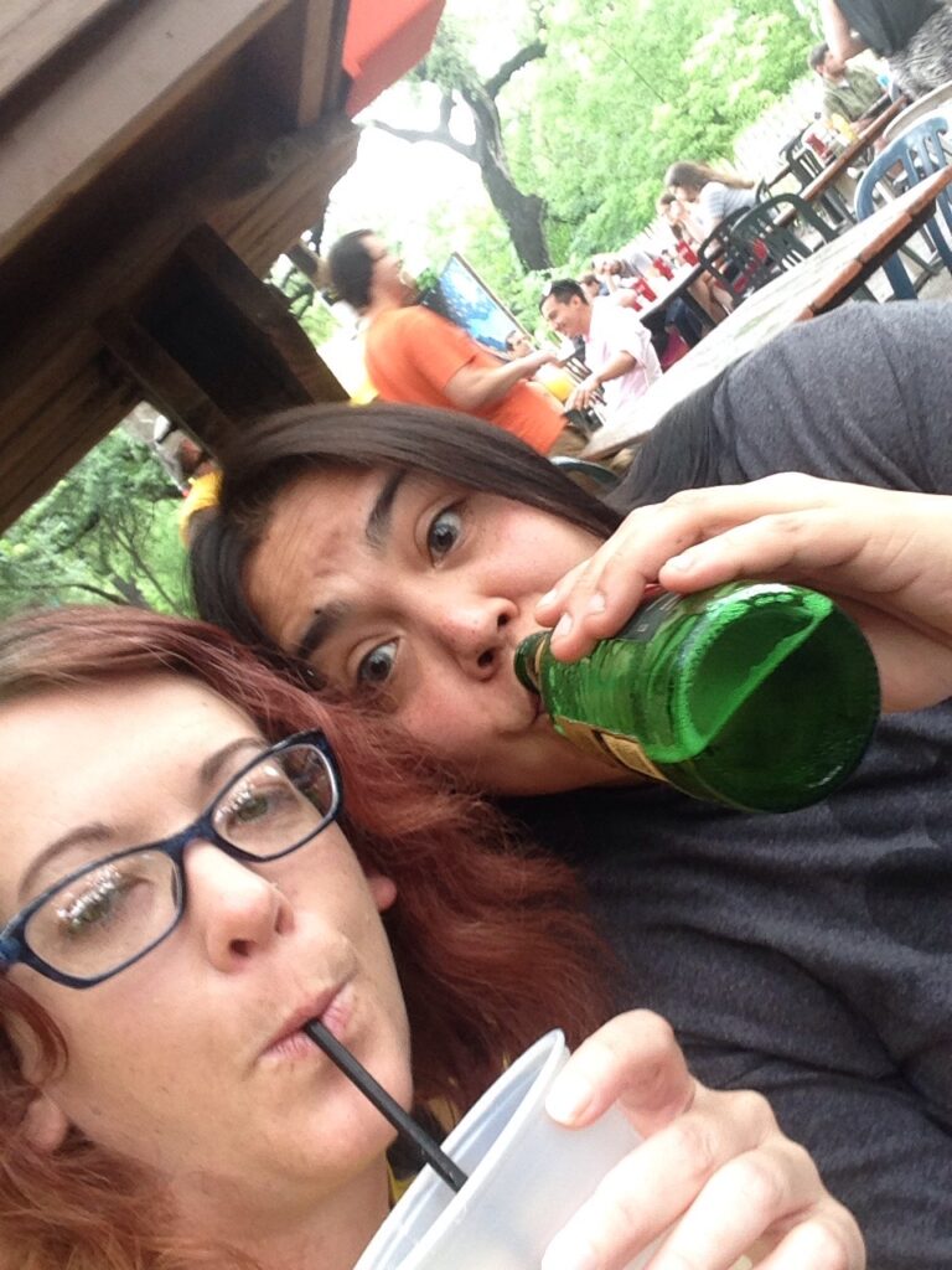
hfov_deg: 40.7
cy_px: 635
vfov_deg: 52.6
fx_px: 1283
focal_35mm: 35
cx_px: 476
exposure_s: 1/30
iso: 40
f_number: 2.4
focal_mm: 2.18
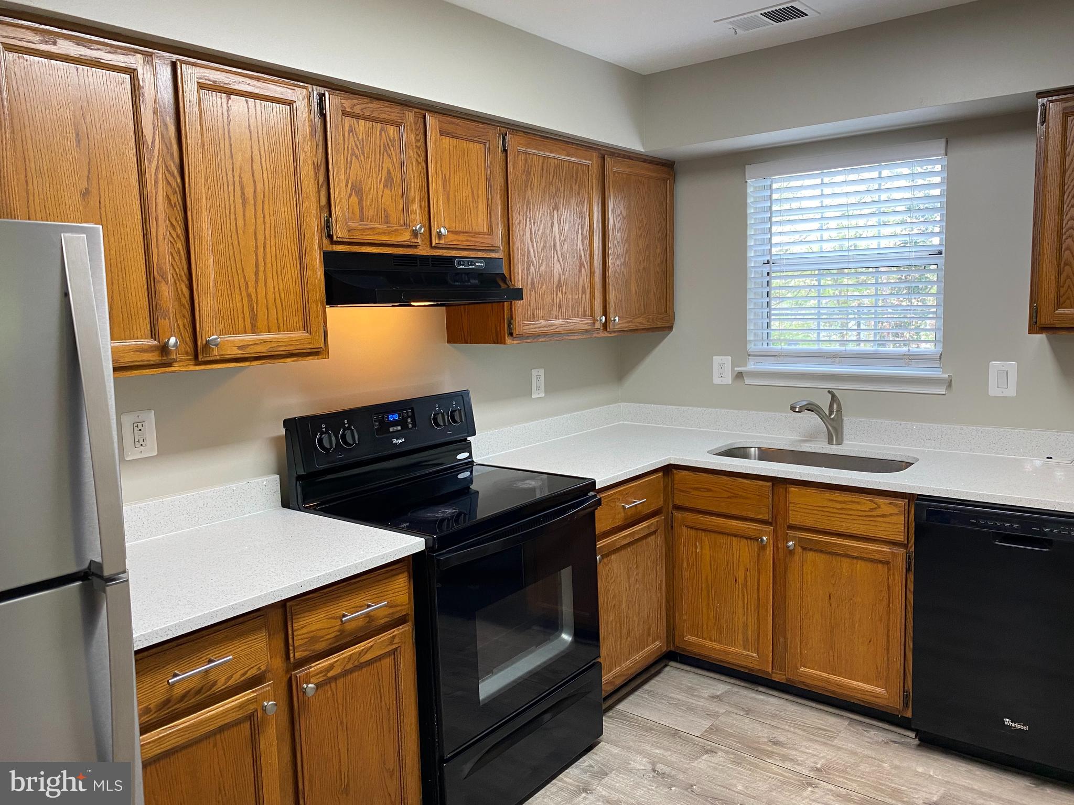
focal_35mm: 26
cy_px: 402
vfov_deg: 53.1
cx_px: 537
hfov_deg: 67.3
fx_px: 807
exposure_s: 1/60
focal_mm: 4.25
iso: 125
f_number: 1.8
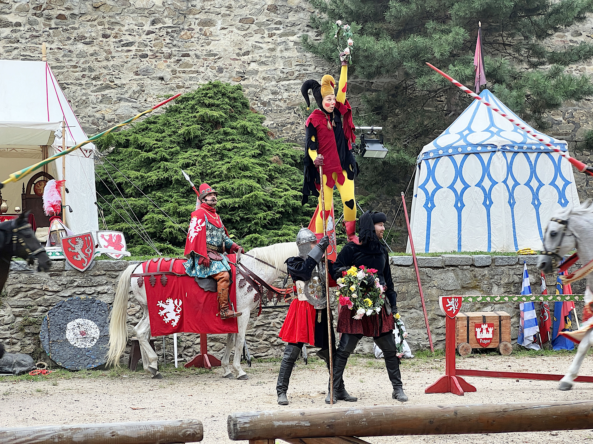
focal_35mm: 77
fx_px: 1319
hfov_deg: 25.3
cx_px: 296
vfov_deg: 19.1
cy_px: 222
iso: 64
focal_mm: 9
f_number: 2.8
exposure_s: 1/99
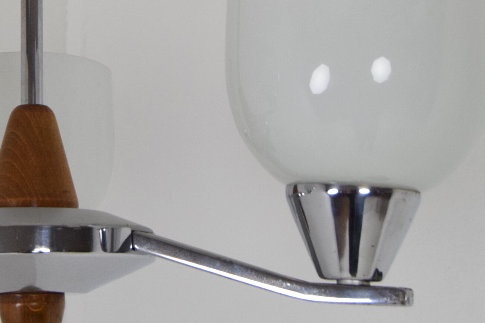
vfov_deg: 15.0
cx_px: 21
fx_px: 1212
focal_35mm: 90
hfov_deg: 21.9
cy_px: 35
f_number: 7.1
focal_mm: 26
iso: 1600
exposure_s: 1/200
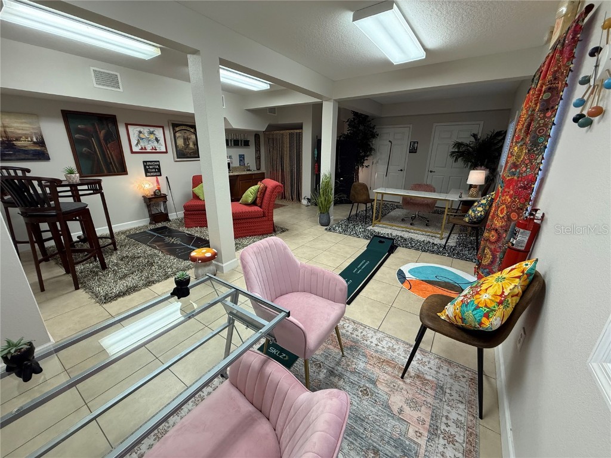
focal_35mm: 14
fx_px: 247
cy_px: 229
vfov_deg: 85.7
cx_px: 306
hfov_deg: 102.1
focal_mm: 2.22
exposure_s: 1/120
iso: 200
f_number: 2.2
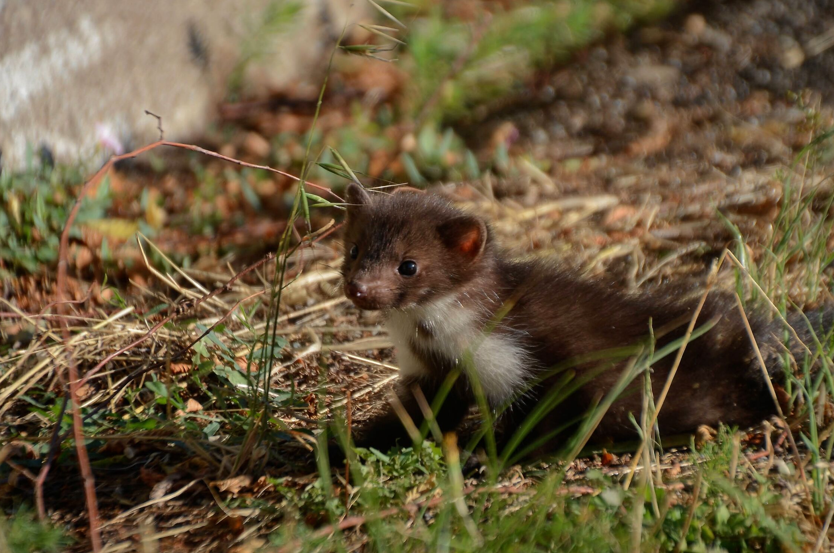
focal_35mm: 436
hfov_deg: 4.7
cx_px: 427
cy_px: 285
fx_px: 10081
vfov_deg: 3.1
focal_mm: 270
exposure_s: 1/500
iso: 200
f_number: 6.3
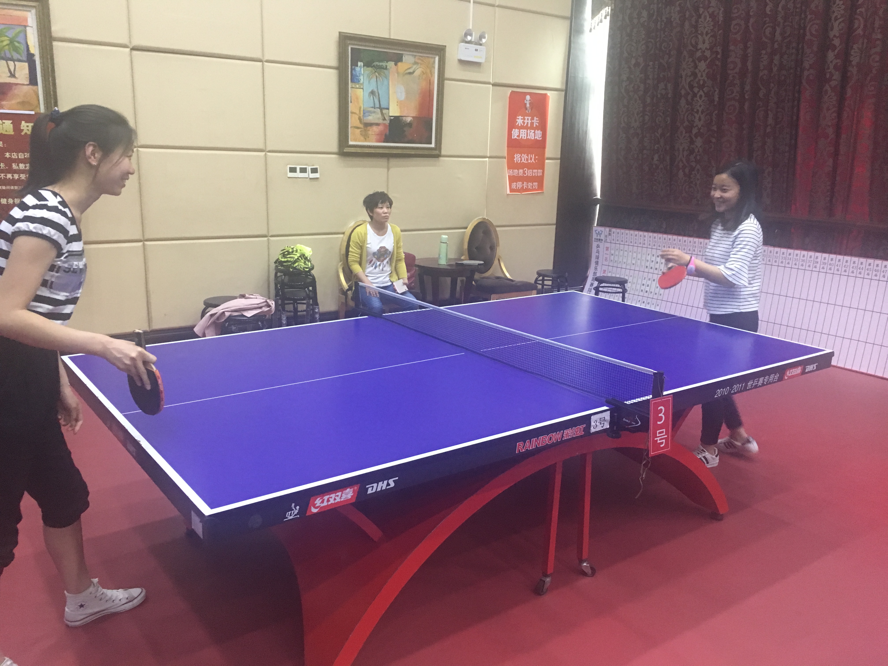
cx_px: 444
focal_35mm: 29
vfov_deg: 48.2
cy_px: 333
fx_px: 744
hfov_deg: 61.7
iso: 200
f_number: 2.2
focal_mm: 4.15
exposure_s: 1/17
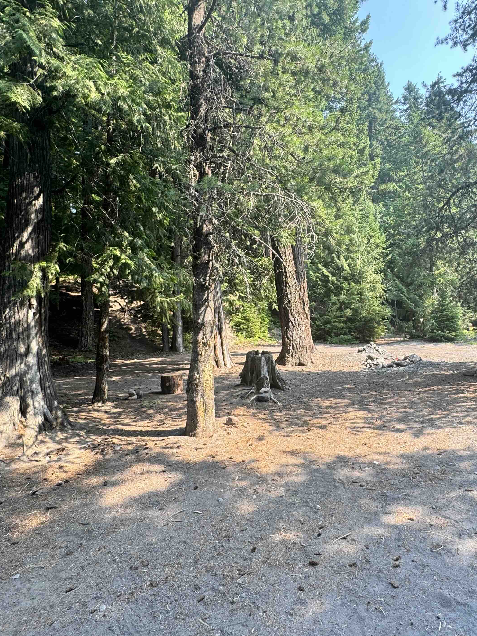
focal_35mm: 20
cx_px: 288
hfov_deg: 65.3
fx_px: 367
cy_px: 292
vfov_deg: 81.6
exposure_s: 1/138
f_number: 2.2
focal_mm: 2.22
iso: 40
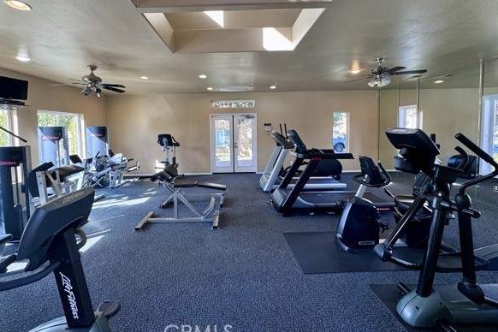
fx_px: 221
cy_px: 139
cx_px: 231
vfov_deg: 73.2
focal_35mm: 16
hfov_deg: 96.6
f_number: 2.2
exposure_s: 1/120
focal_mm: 2.22
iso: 160
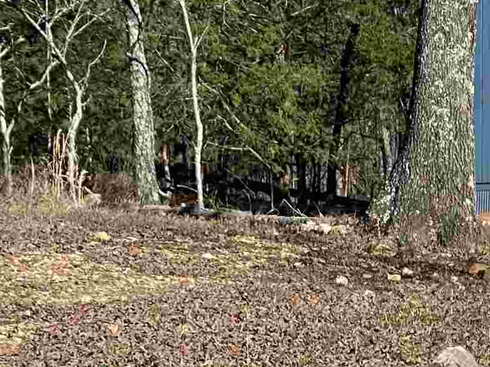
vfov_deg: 5.9
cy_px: 314
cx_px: 880
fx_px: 3552
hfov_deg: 7.6
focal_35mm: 251
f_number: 2.2
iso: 20
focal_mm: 7.5
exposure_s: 1/1179
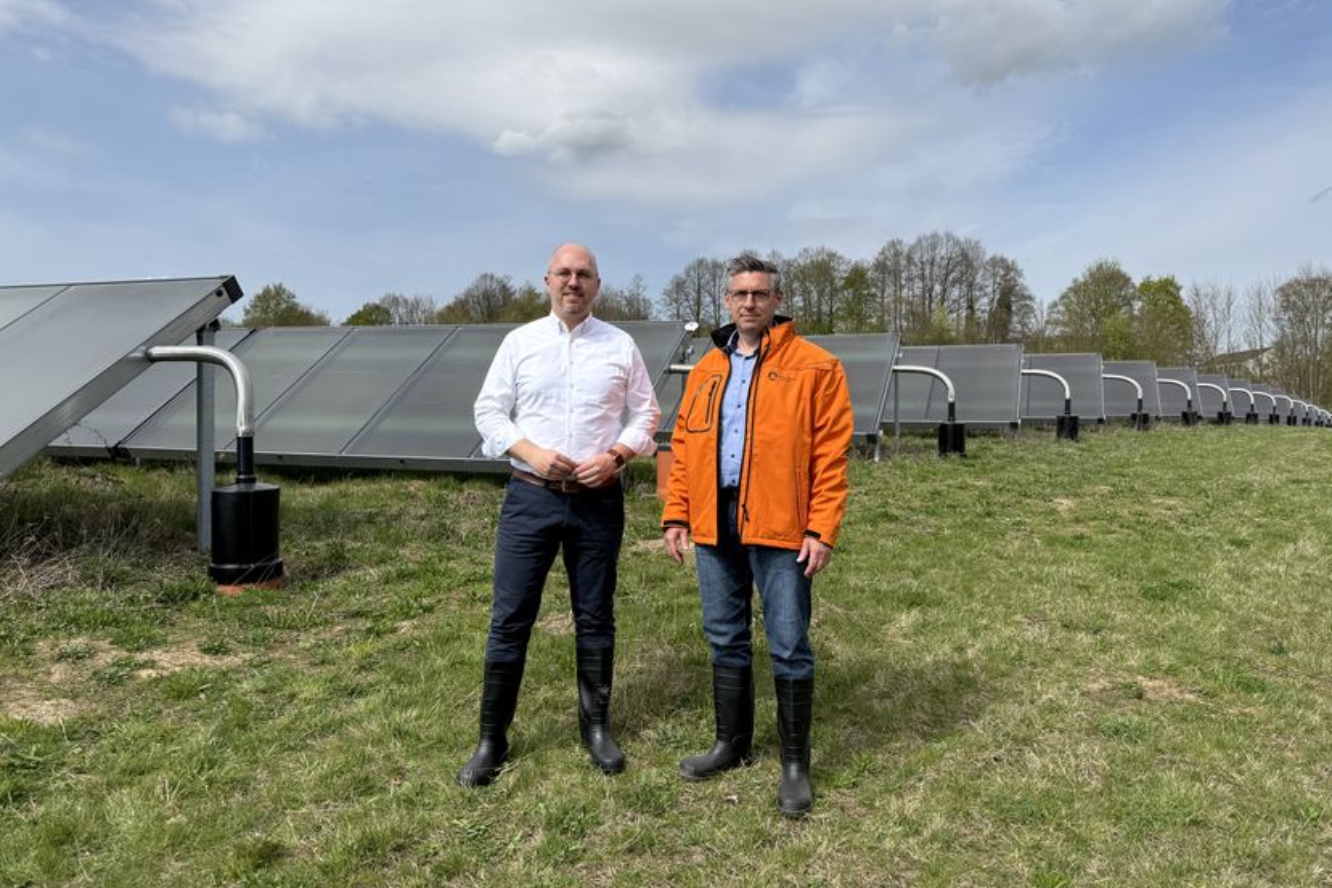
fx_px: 962
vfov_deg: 49.5
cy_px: 406
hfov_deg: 69.4
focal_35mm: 26
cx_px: 683
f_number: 1.78
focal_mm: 6.76
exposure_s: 1/6173
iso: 80
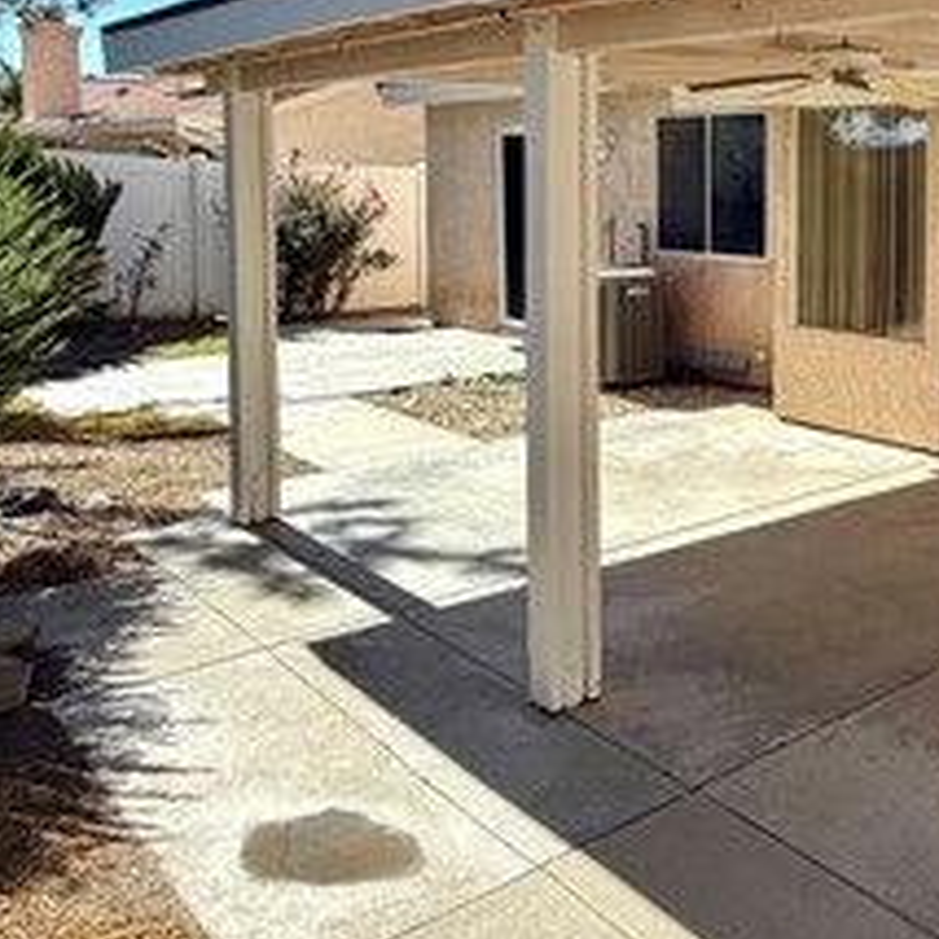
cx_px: 930
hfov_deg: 39.8
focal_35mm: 37
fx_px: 1136
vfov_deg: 43.7
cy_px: 254
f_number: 2.2
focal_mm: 2.22
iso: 50
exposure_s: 1/1105
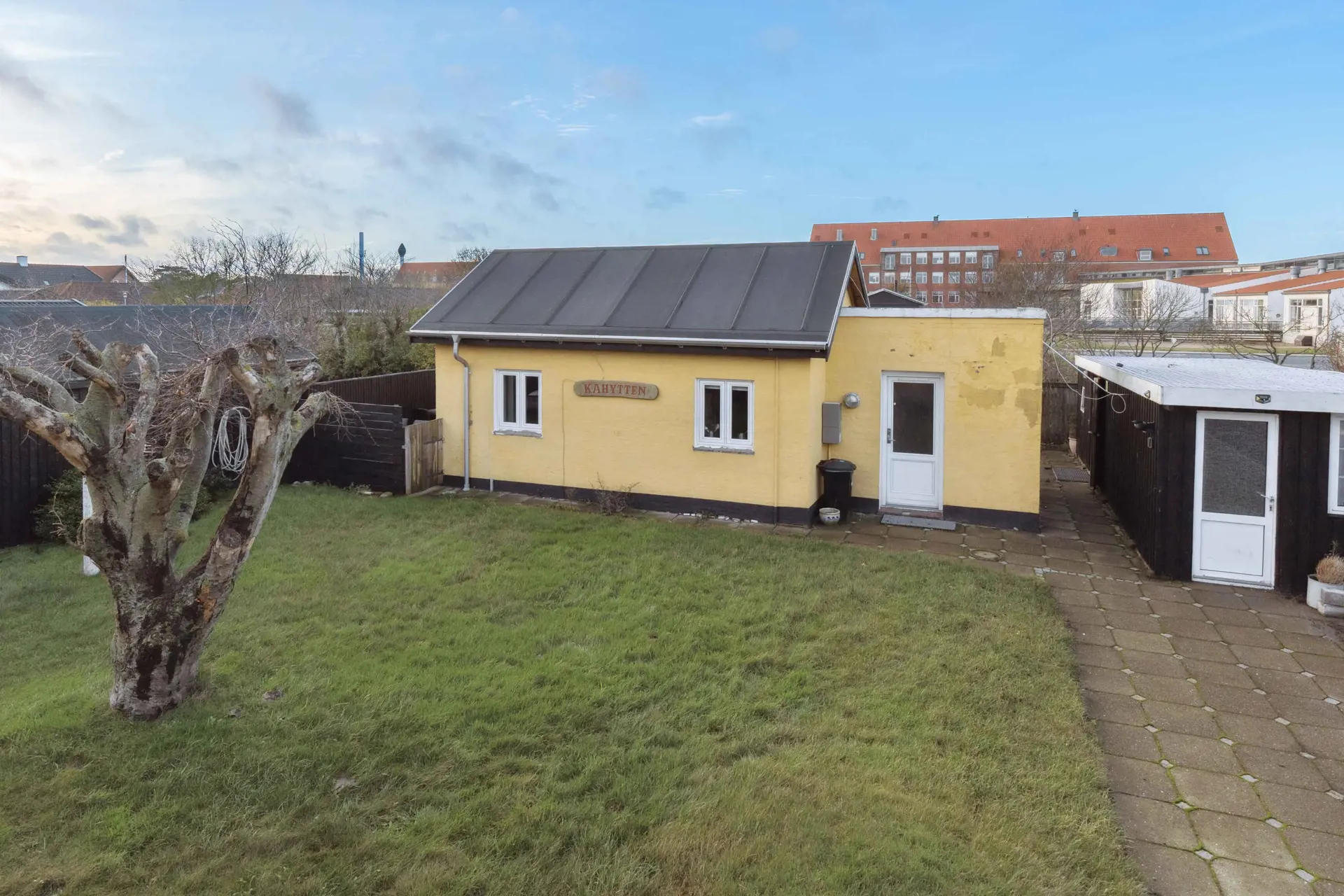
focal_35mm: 21
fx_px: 784
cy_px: 448
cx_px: 672
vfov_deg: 59.5
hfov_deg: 81.2
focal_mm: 14
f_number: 8
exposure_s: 1/200
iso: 200
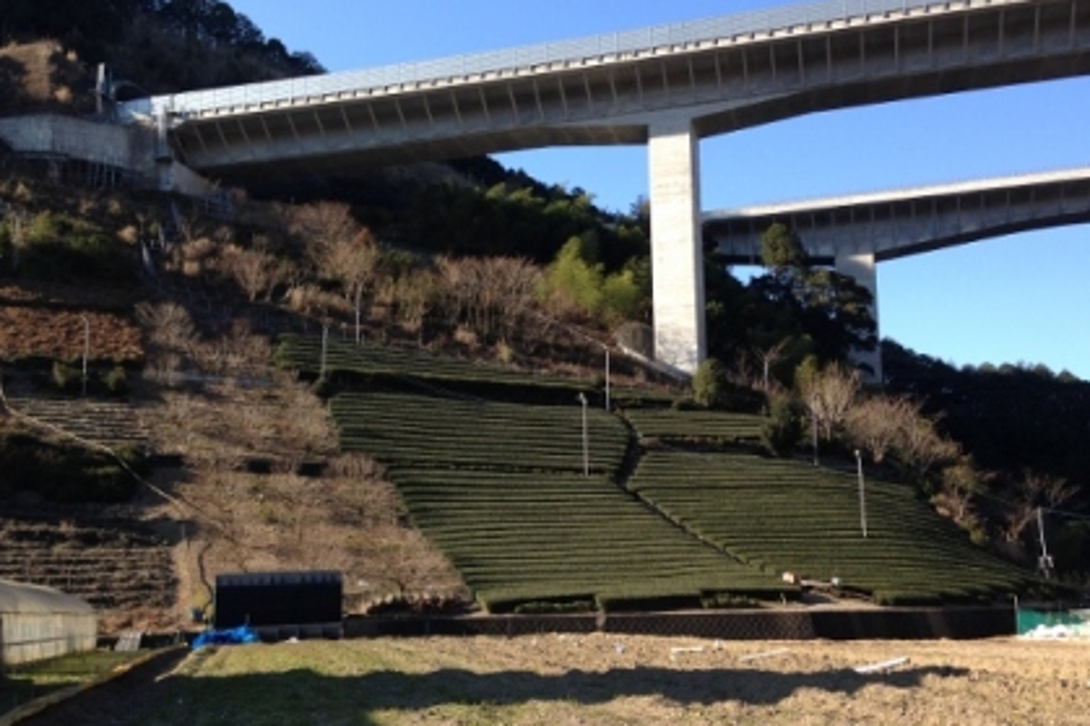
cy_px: 405
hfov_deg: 47.4
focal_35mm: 41
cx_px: 541
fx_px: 1241
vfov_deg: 32.6
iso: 50
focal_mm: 4.12
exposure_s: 1/547
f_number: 2.4
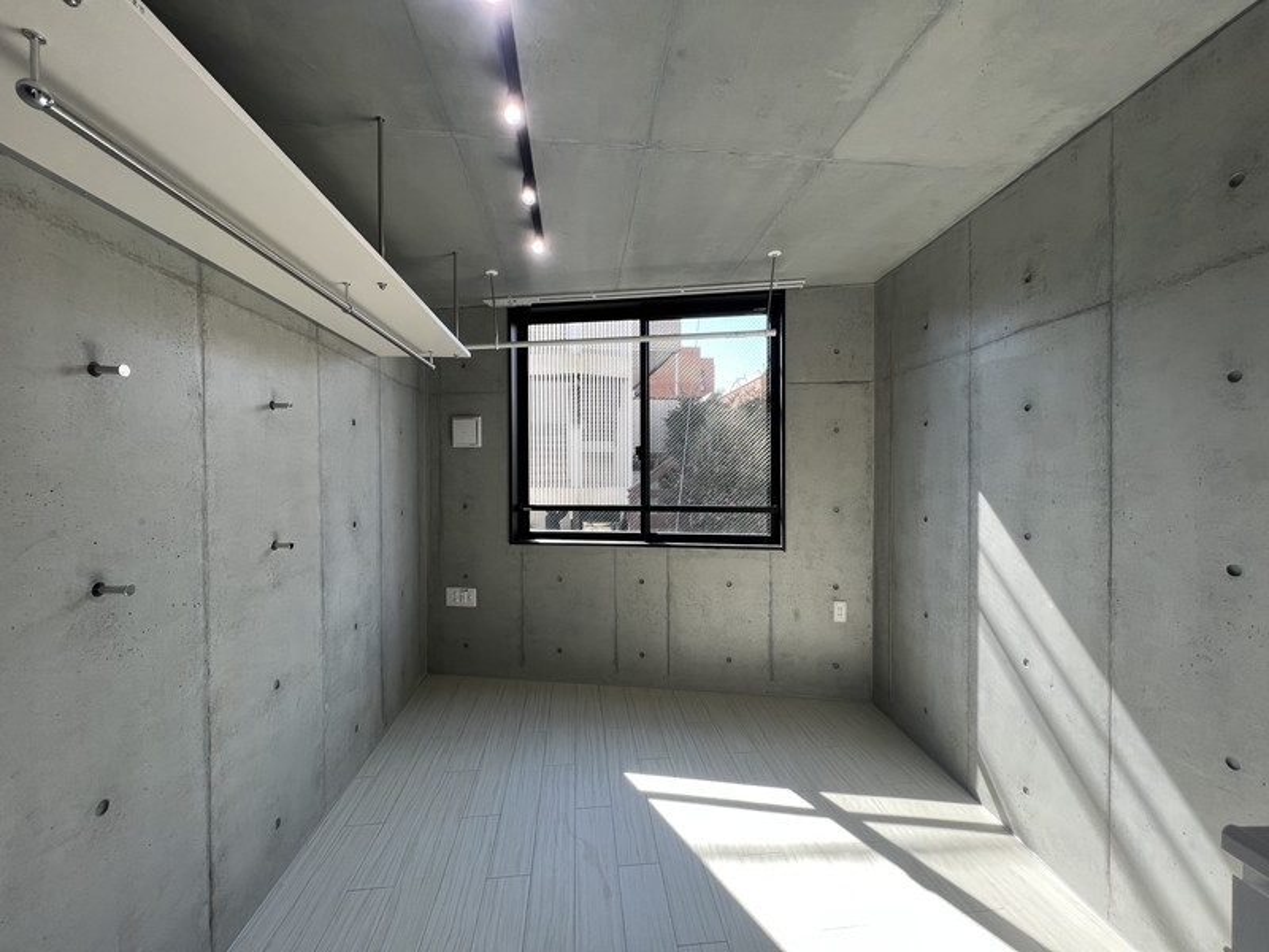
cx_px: 634
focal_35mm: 13
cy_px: 476
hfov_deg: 106.2
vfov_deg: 89.9
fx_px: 477
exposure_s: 1/294
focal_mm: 1.57
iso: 64
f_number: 1.8
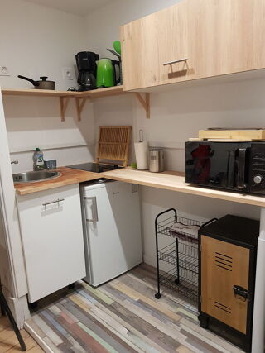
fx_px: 266
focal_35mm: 26
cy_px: 176
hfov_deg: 53.0
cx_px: 132
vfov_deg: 67.3
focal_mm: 4.3
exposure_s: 1/33
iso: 160
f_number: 1.7
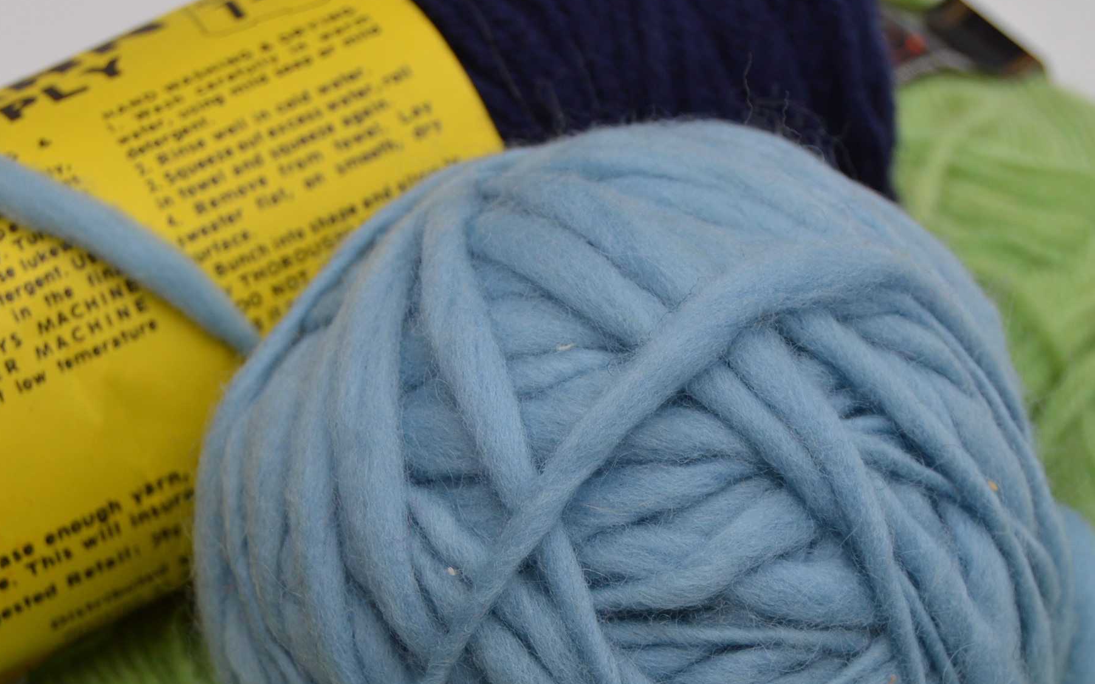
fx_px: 3044
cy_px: 502
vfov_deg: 12.8
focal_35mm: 102
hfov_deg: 20.4
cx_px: 589
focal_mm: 40
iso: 200
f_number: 5
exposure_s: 1/200
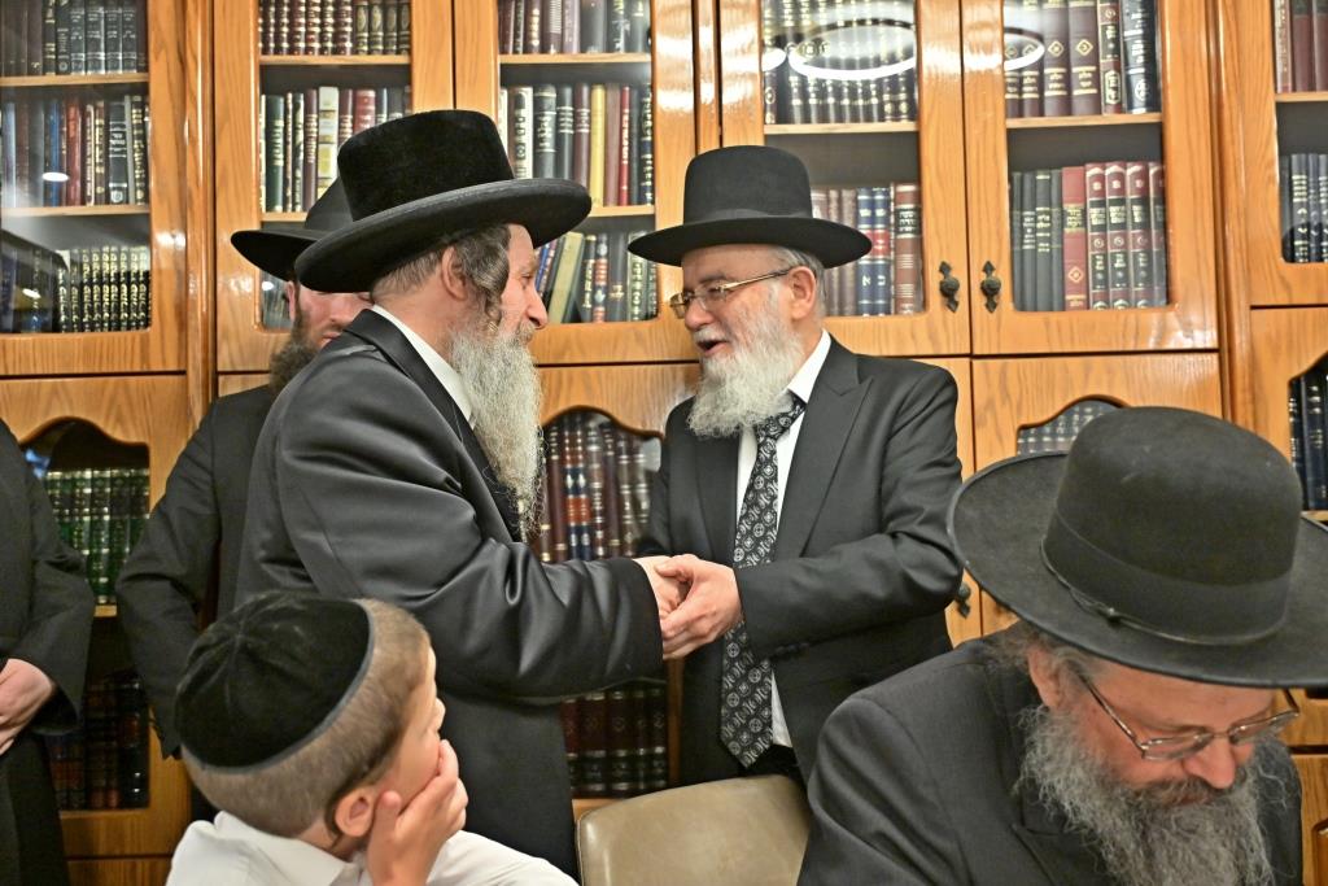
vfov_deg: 43.0
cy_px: 443
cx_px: 664
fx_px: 1125
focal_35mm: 30
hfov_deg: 61.1
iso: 2500
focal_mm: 30.5
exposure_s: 1/200
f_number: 4
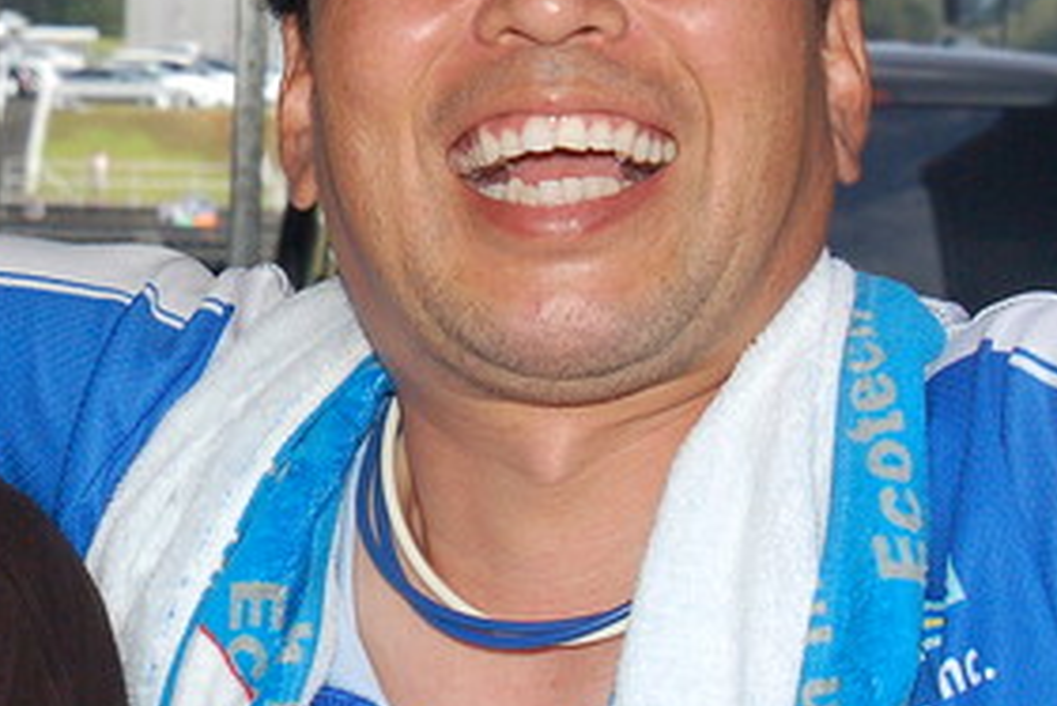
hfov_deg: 10.5
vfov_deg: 7.1
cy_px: 121
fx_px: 5669
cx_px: -79
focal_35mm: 193
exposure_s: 1/500
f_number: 11
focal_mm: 50
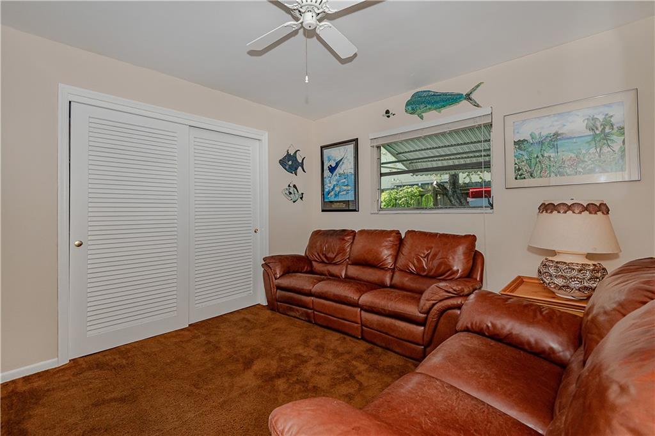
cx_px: 328
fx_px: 291
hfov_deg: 96.8
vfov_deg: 73.7
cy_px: 218
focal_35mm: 16
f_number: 8
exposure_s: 1/200
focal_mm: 16
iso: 800
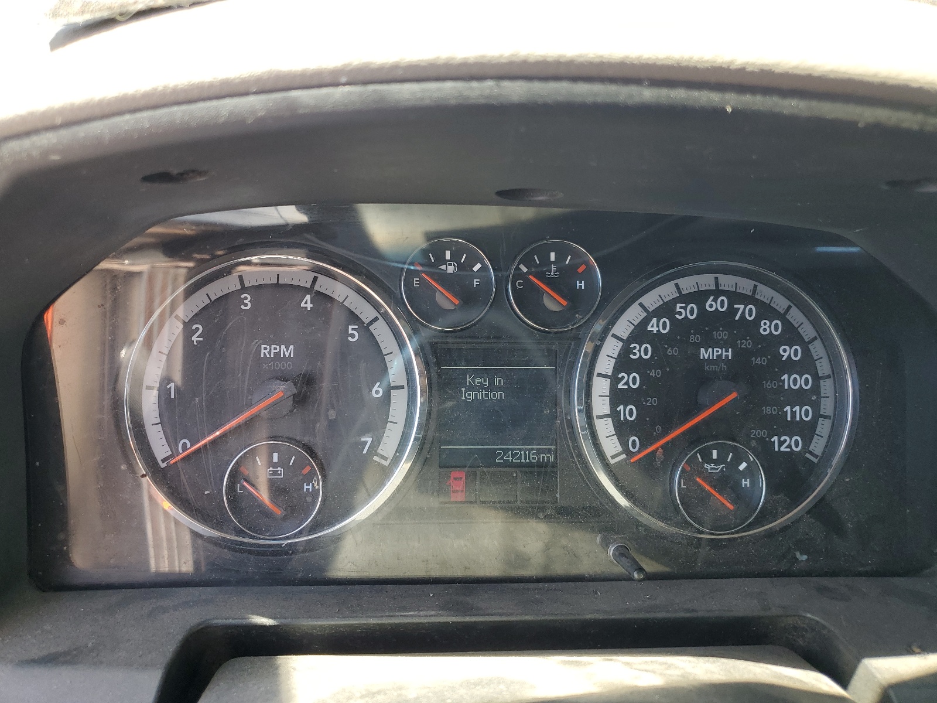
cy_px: 352
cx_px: 468
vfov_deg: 53.1
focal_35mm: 26
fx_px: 704
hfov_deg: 67.3
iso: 50
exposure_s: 1/227
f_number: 1.5
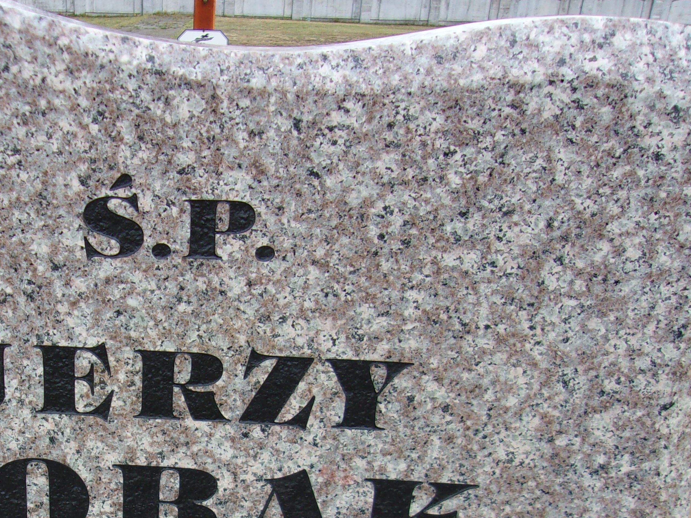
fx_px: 978
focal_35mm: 49
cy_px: 439
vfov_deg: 28.8
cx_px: 159
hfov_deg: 37.8
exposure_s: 1/240
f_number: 3
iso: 80
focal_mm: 4.9
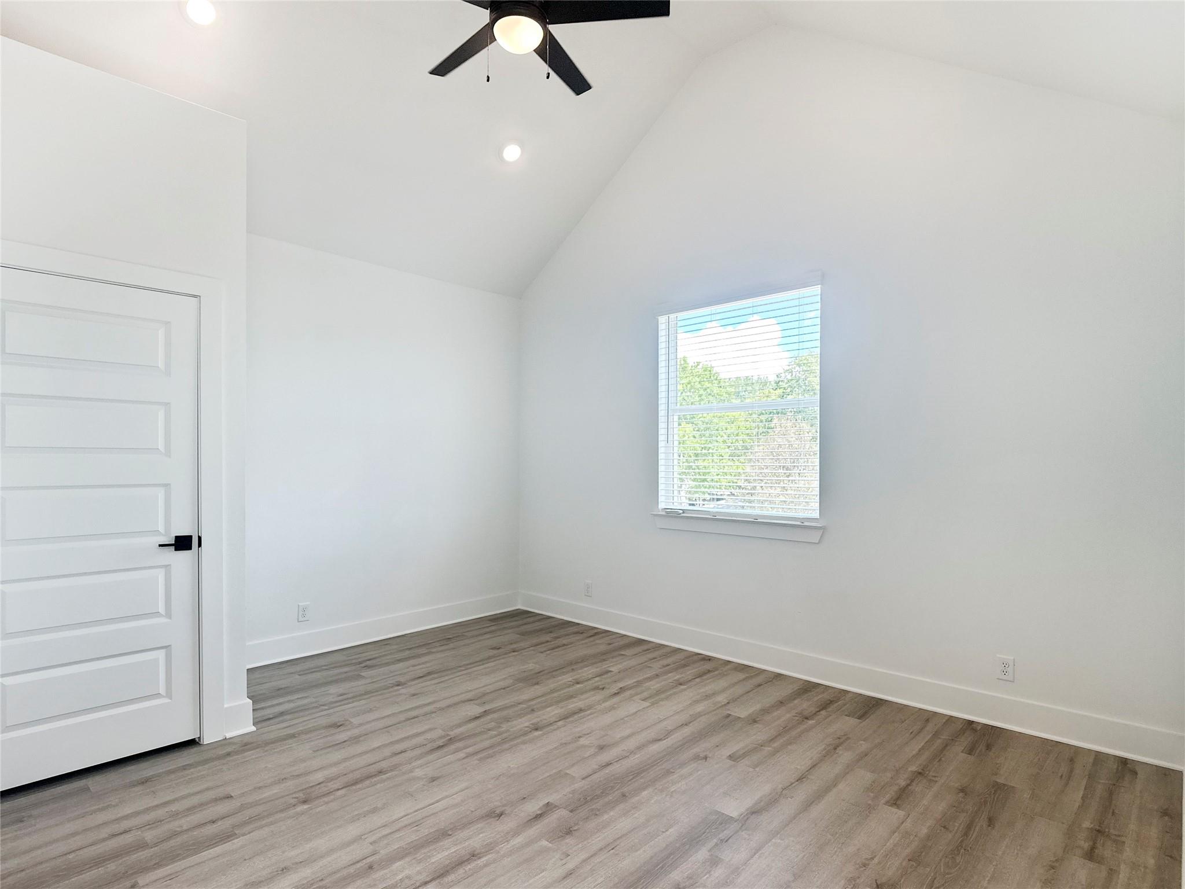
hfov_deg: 71.6
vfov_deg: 56.8
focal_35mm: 24
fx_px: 822
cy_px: 444
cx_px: 592
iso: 80
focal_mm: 6.86
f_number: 1.8
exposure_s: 1/290
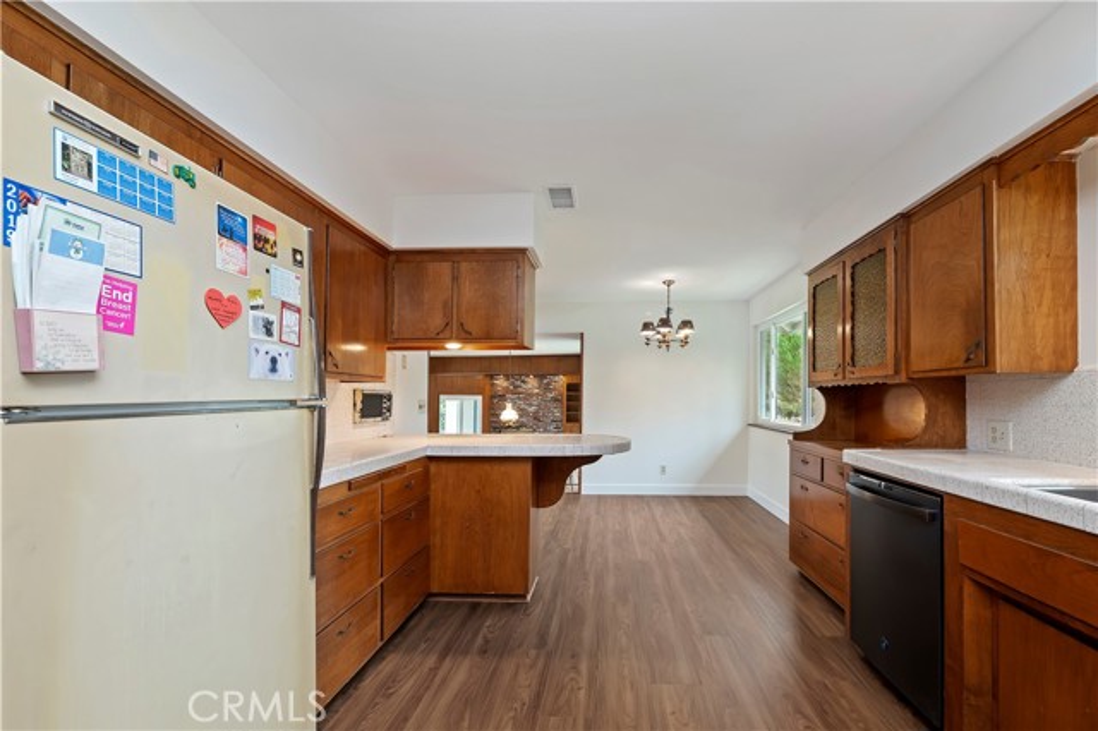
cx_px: 549
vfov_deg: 81.1
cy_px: 366
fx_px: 427
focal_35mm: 14
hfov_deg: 104.3
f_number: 10
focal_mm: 14
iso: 500
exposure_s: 1/6
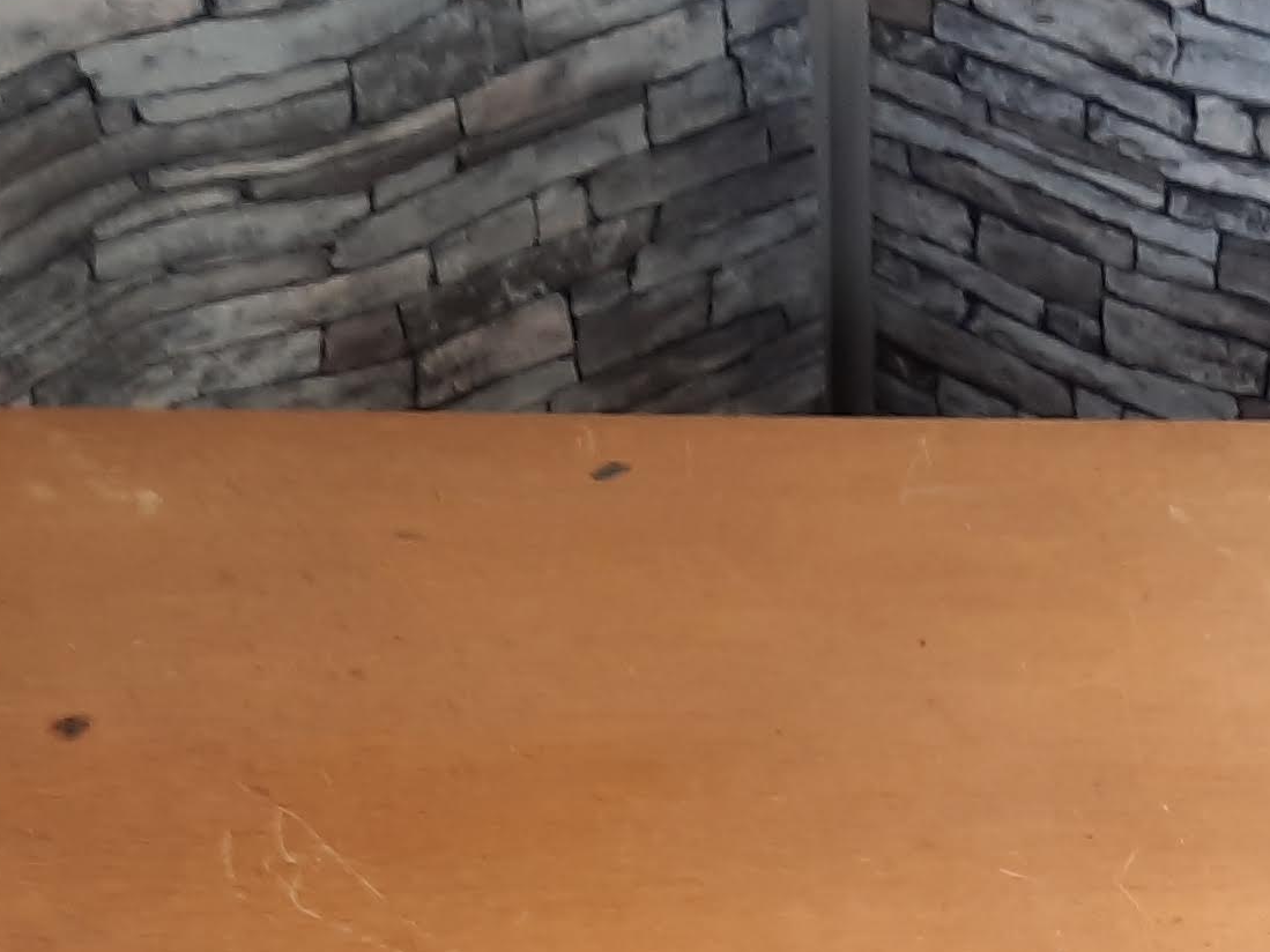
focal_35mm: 91
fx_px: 3338
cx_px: 1111
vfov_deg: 14.9
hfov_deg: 21.1
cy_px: 1498
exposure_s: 1/50
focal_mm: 4.6
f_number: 2
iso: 100
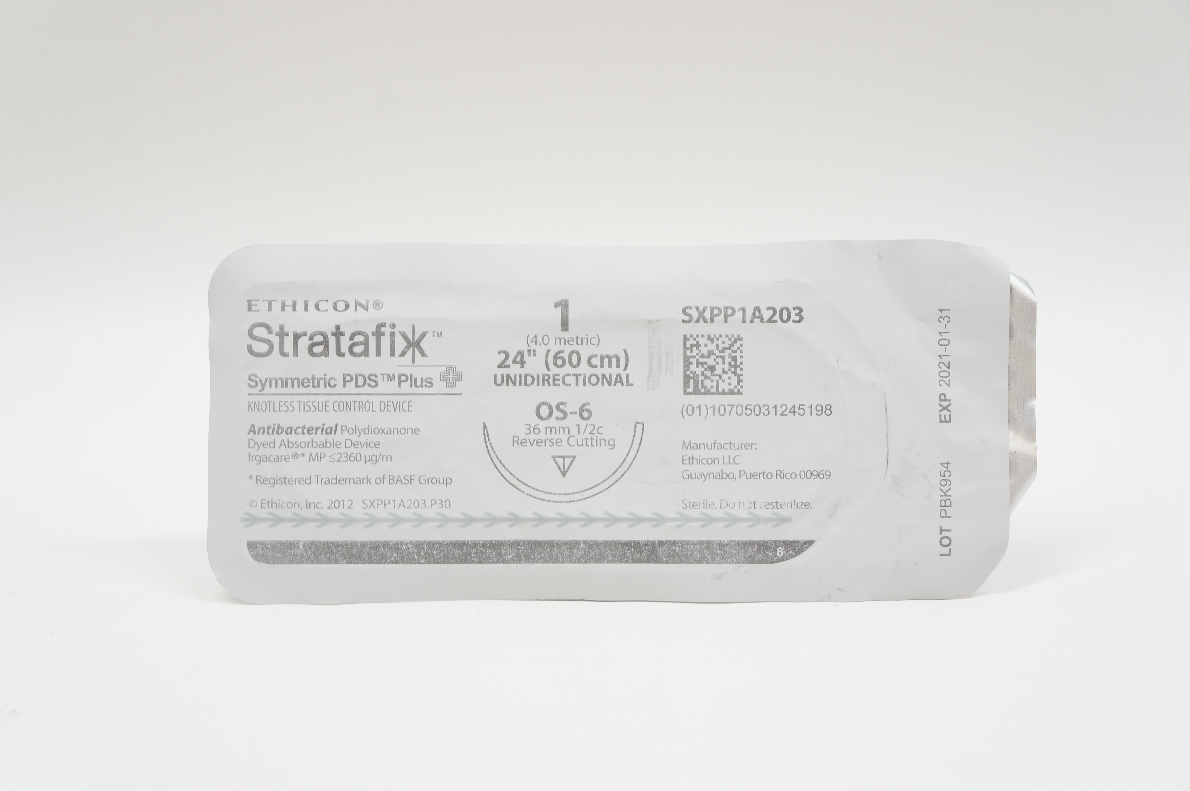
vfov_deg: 27.2
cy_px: 396
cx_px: 595
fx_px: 1634
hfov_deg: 40.0
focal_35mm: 50
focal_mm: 33
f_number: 7.1
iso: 400
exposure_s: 1/40
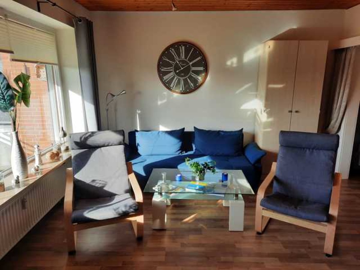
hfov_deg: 69.4
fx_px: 260
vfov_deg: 54.9
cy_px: 135
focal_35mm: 25
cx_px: 180
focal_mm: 4.6
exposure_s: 1/131
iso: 32
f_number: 2
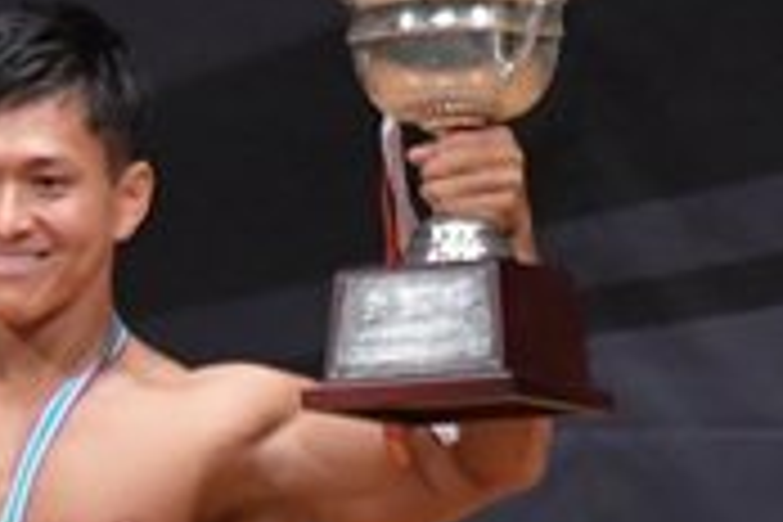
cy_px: 819
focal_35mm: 1272
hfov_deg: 1.6
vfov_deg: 1.1
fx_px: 27664
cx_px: -101
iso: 6400
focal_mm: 190
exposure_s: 1/400
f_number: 5.6
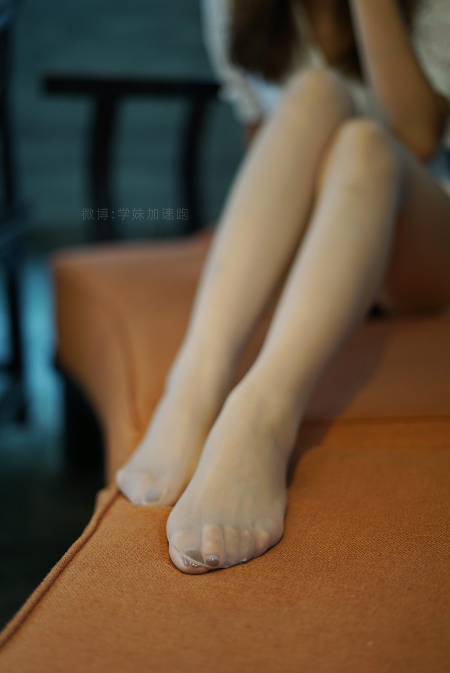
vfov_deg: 39.6
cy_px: 336
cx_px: 225
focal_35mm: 50
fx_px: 936
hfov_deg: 27.0
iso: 200
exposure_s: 1/100
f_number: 1.8
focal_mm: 50
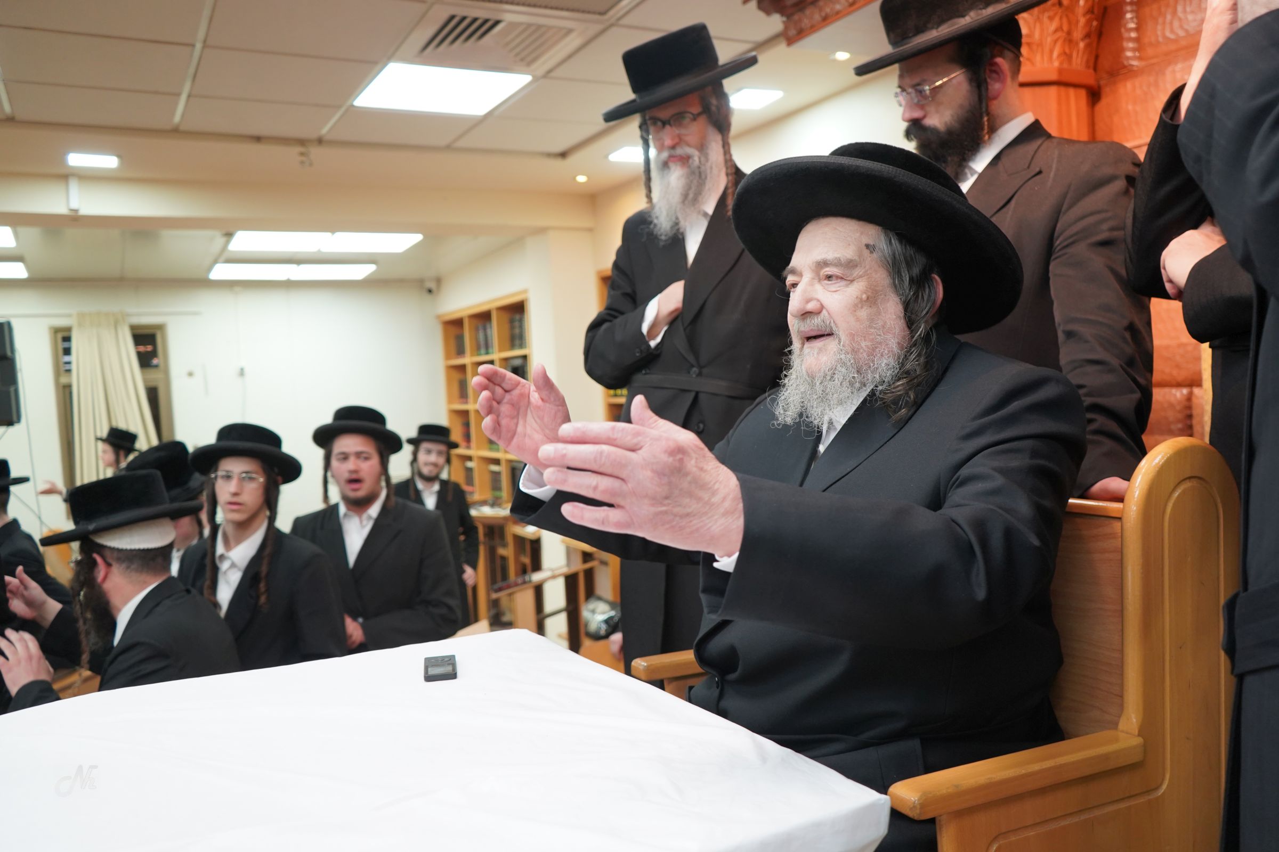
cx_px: 640
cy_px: 426
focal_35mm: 28
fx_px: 995
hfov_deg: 65.5
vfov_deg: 46.4
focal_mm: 28
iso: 1250
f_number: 4
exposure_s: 1/160
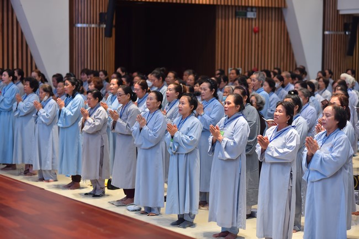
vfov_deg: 16.1
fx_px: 847
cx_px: 180
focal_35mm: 85
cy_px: 120
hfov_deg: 23.9
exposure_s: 1/160
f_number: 2.8
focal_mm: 85
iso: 400
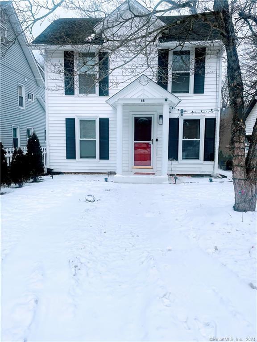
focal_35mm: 26
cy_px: 171
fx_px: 257
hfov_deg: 53.1
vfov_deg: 67.3
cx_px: 128
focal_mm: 4.2
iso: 32
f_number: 1.6
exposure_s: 1/2132
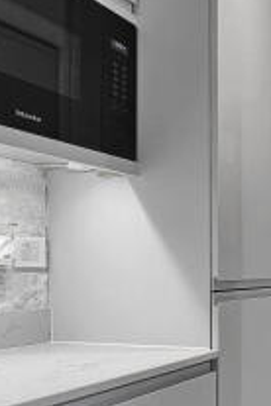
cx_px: 421
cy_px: 289
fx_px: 429
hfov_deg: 25.2
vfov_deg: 49.3
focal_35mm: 38
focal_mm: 2.2
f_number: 2.2
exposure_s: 1/50
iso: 50
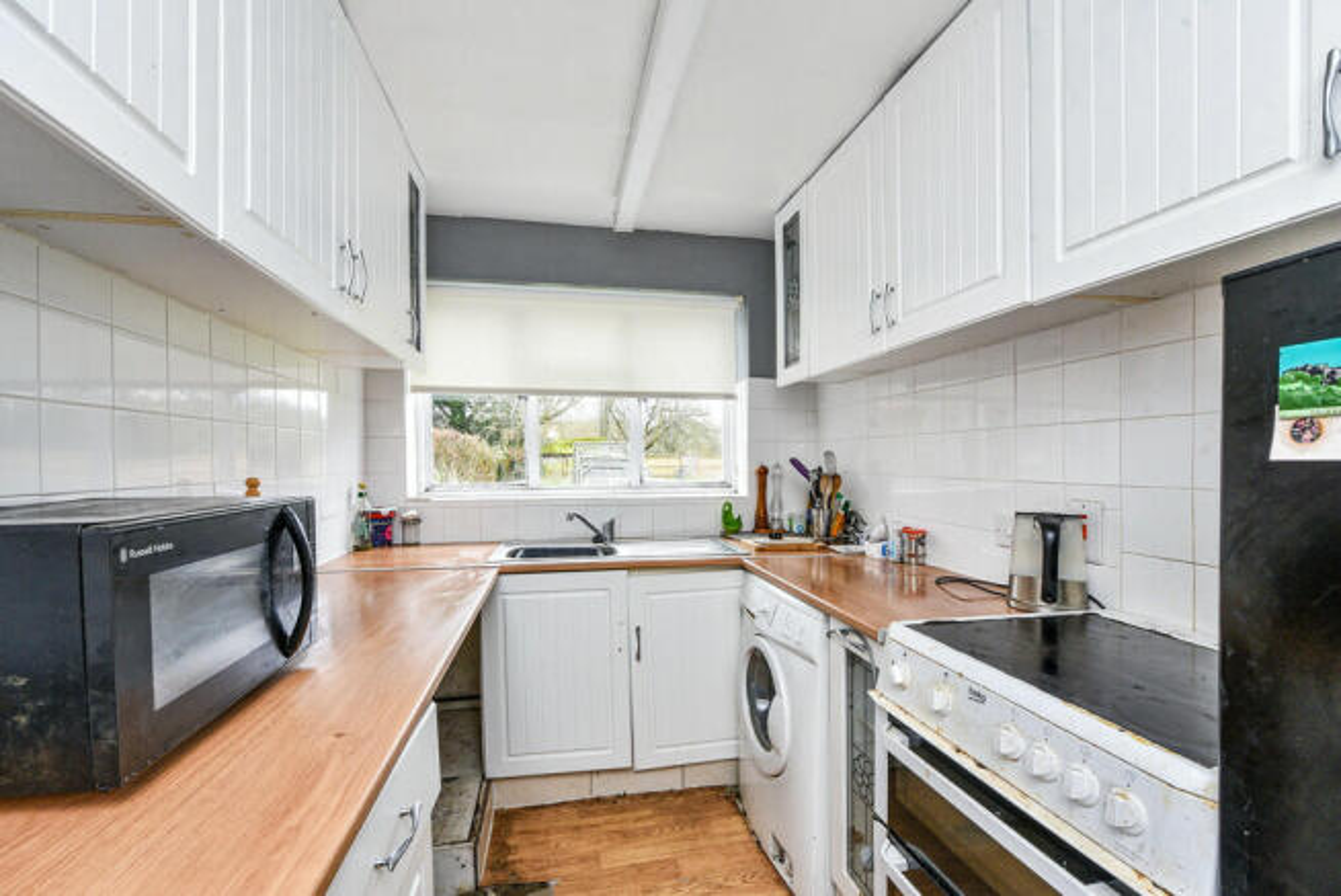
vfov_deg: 81.3
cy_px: 448
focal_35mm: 14
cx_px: 670
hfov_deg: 104.2
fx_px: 522
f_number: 9
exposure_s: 1/15
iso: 250
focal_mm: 14
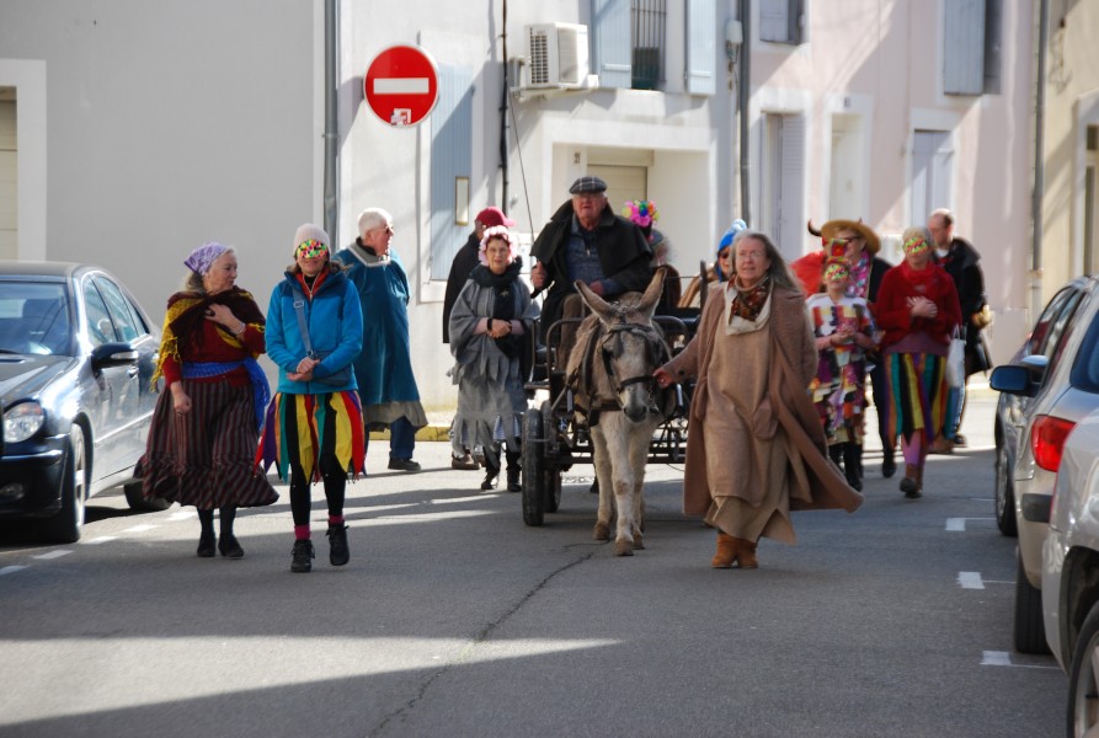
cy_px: 369
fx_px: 4819
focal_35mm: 158
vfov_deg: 8.8
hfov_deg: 13.0
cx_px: 550
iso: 200
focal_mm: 105
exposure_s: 1/250
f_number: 5.6
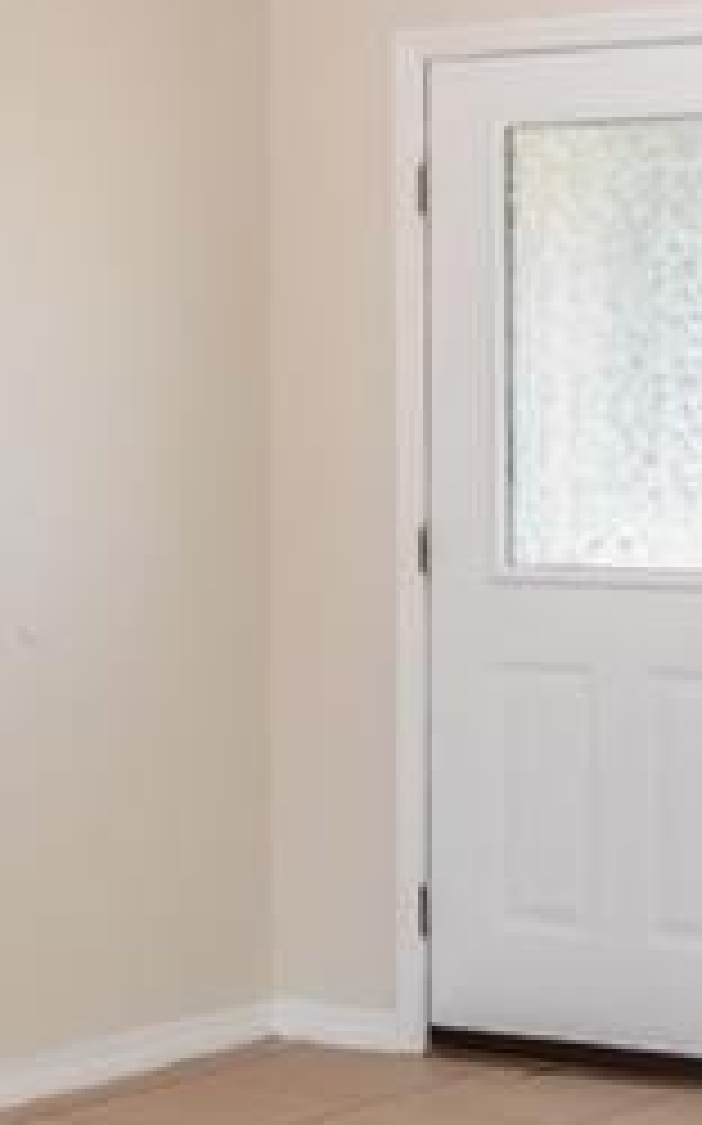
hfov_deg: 13.3
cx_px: 324
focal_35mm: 98
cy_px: 324
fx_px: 3003
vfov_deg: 21.1
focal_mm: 10
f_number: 9
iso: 250
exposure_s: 1/160
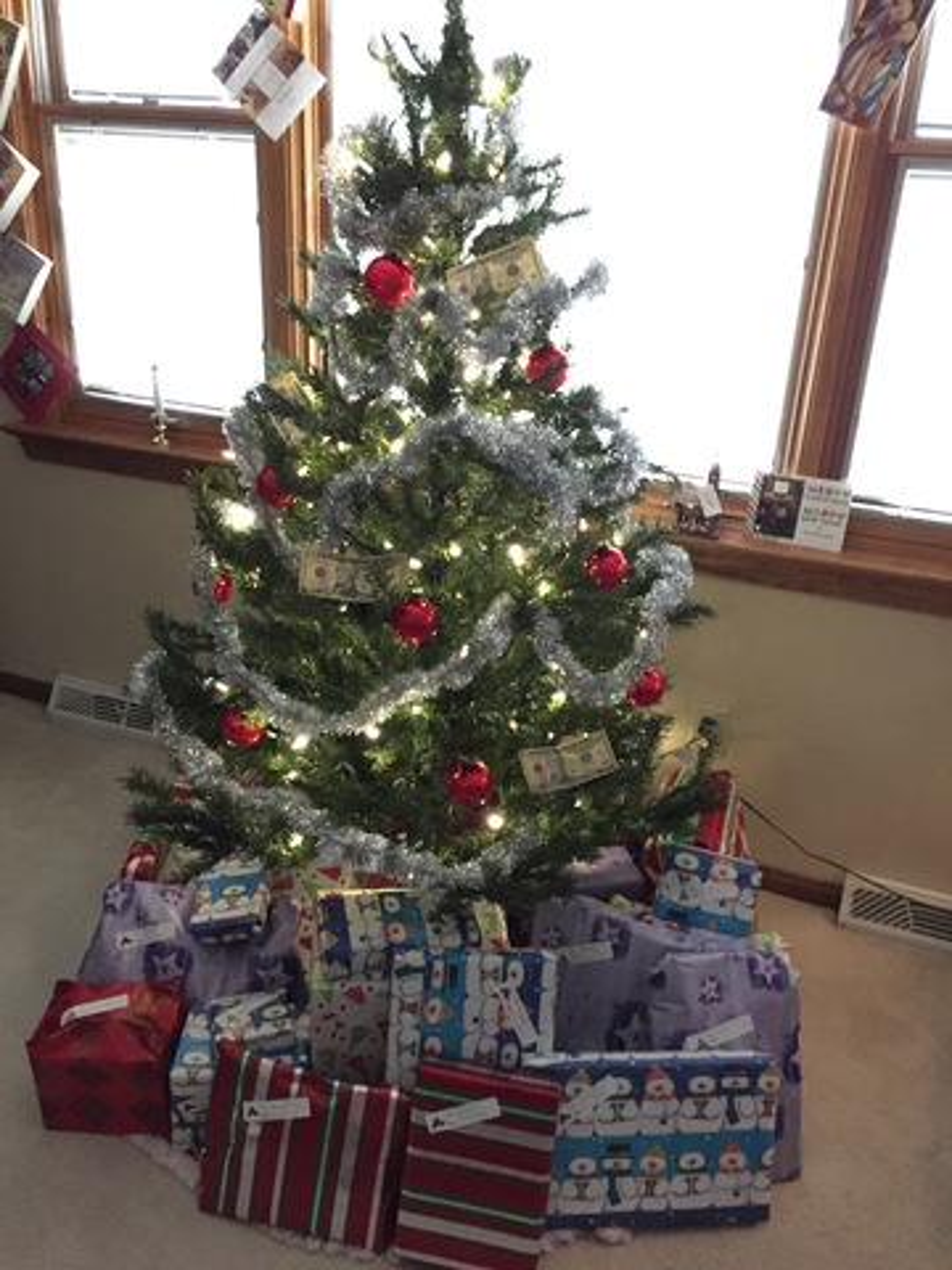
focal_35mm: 29
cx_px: 476
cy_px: 635
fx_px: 1063
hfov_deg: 48.2
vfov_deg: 61.7
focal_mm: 4.15
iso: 400
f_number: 2.2
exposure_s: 1/15
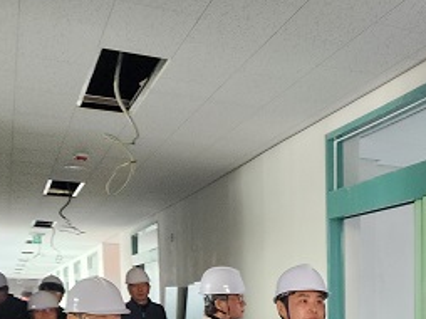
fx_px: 713
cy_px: 374
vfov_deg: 23.2
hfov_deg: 30.7
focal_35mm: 58
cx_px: 431
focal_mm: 5.4
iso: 640
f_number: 1.8
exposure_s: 1/120
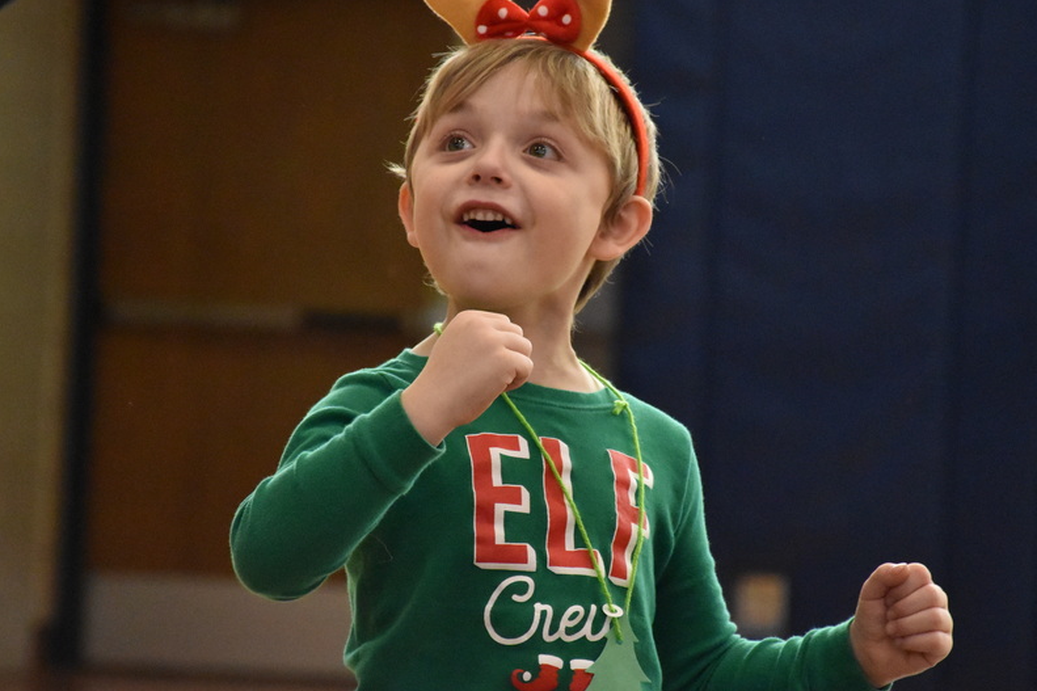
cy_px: 342
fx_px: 7833
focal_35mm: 272
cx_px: 523
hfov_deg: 7.6
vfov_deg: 5.1
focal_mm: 140
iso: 6400
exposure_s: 1/640
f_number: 5.6
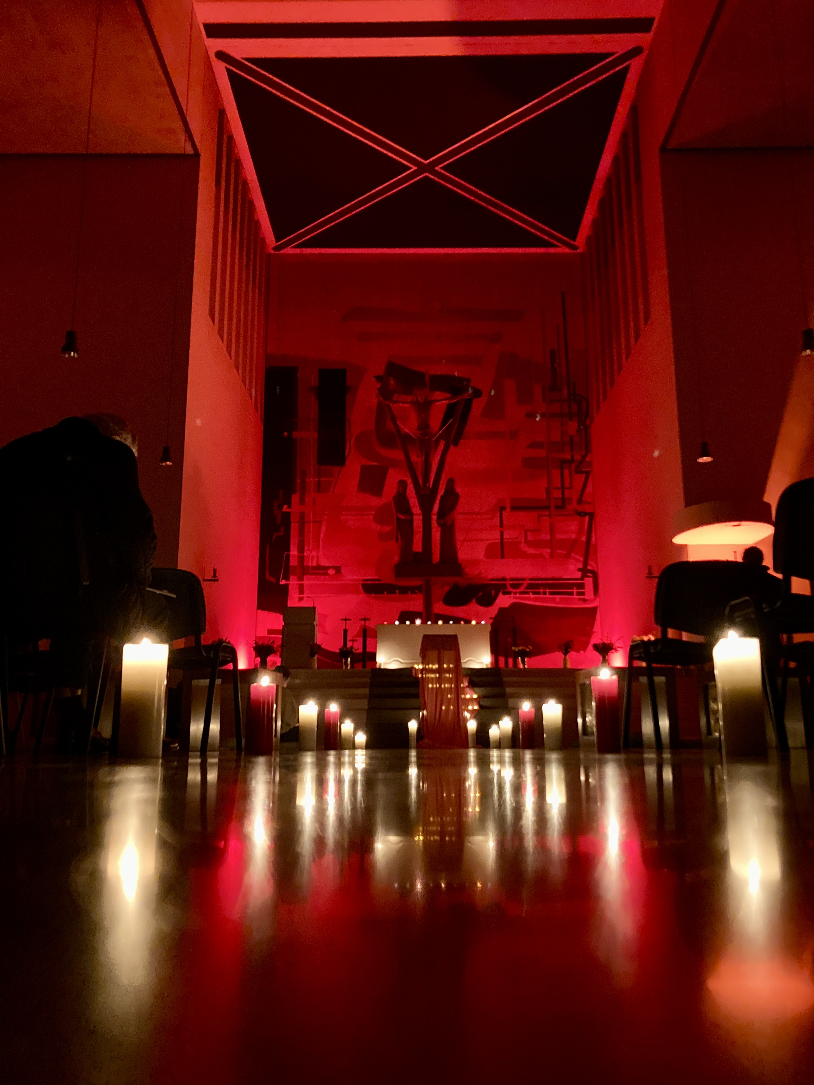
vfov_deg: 63.4
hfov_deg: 49.7
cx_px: 407
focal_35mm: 28
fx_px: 878
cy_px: 542
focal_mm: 3.99
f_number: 1.8
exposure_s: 1/15
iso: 1600
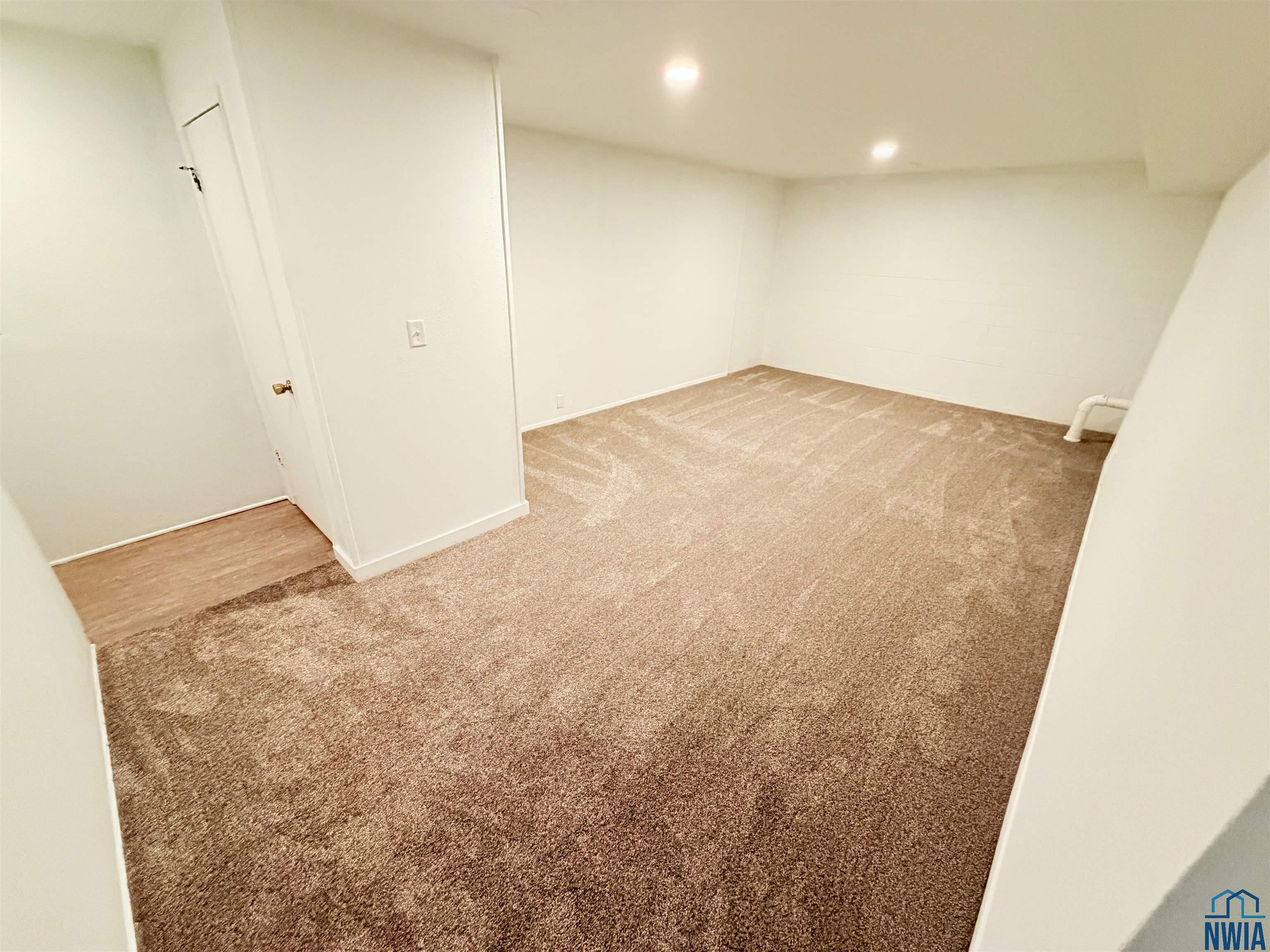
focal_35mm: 14
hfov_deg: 102.1
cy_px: 476
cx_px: 635
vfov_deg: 85.7
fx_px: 514
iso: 640
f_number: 2.2
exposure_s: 1/60
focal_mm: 2.22
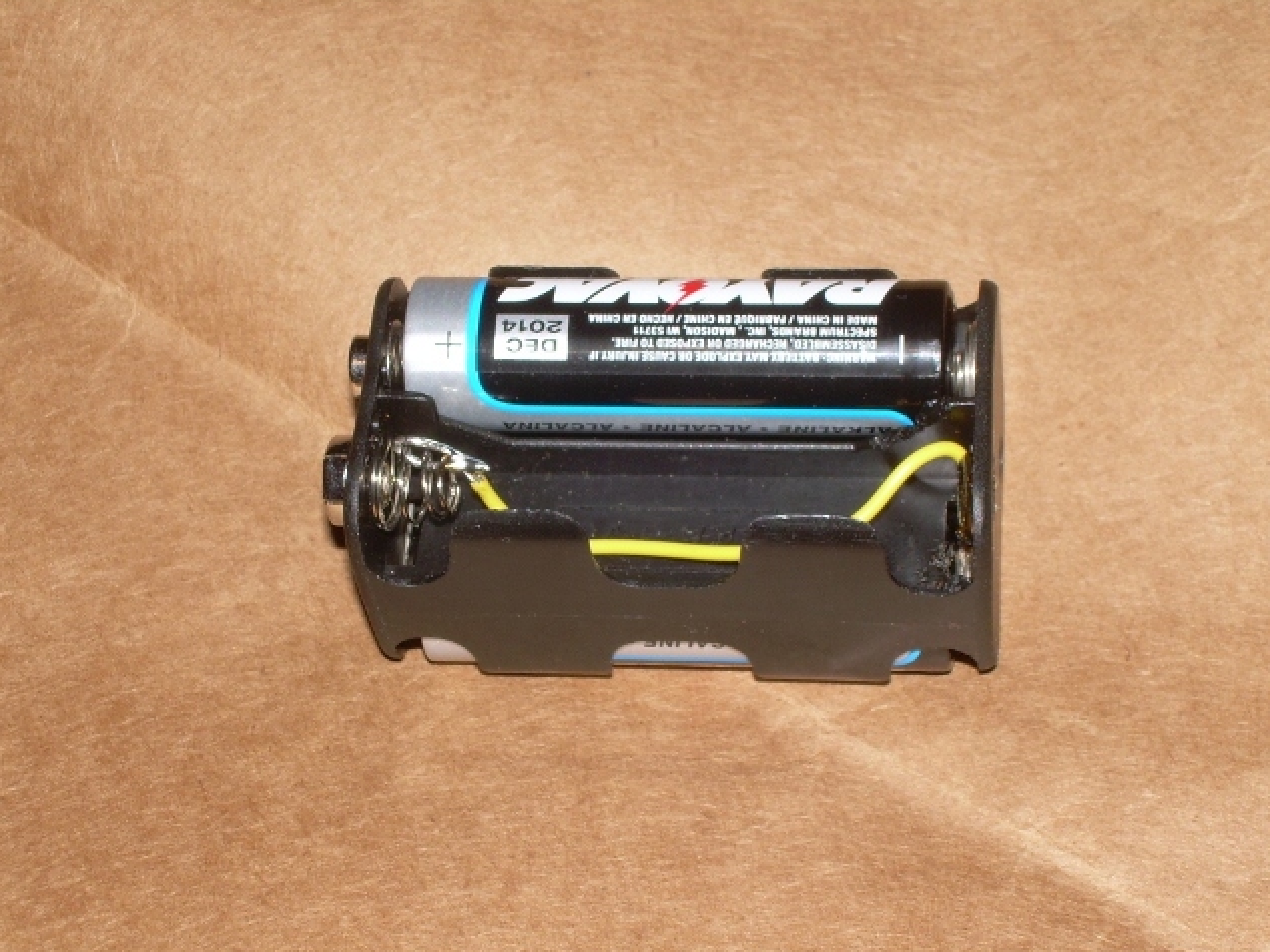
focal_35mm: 95
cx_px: 630
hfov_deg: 20.6
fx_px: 3486
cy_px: 475
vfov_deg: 15.6
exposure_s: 1/60
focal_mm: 16
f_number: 4.4
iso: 50
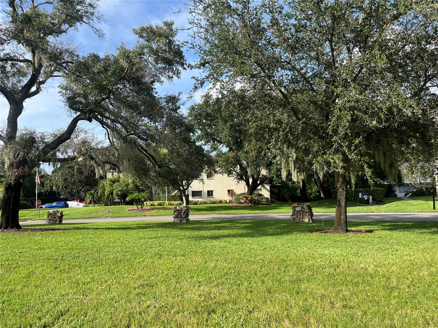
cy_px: 164
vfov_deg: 53.1
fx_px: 329
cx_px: 219
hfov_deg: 67.3
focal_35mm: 26
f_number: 1.6
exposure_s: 1/1186
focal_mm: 5.1
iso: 50
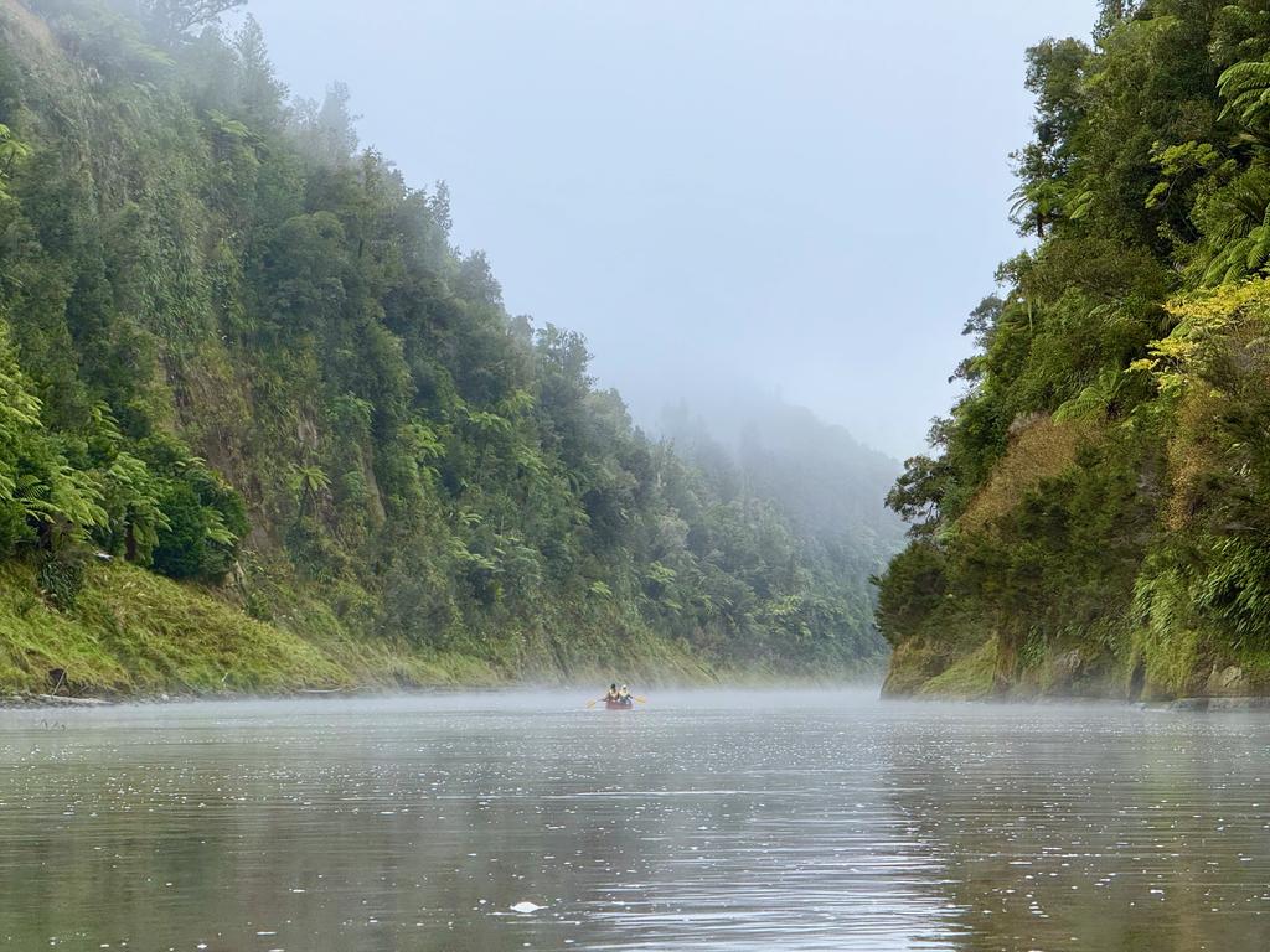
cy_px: 476
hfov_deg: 16.4
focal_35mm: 120
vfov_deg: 12.3
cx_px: 635
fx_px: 4403
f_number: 2.8
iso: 50
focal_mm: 15.66
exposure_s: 1/230
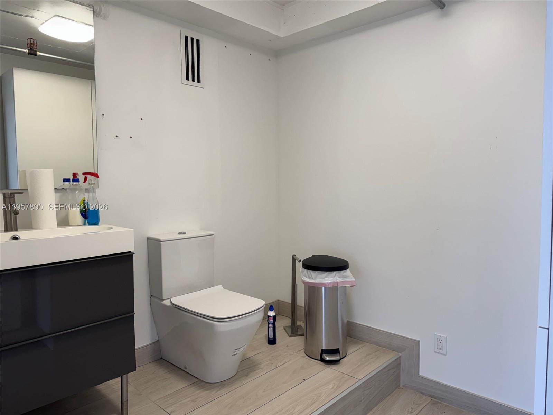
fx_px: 383
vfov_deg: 56.8
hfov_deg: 71.6
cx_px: 276
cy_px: 208
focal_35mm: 24
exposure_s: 1/120
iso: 100
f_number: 1.78
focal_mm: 6.76
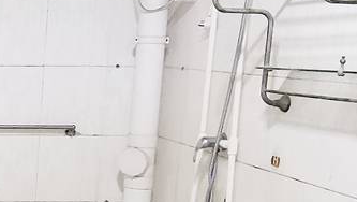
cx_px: -150
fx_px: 758
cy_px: 203
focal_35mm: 80
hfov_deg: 22.6
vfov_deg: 14.9
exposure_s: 1/50
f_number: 2.2
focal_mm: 2.26
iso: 500
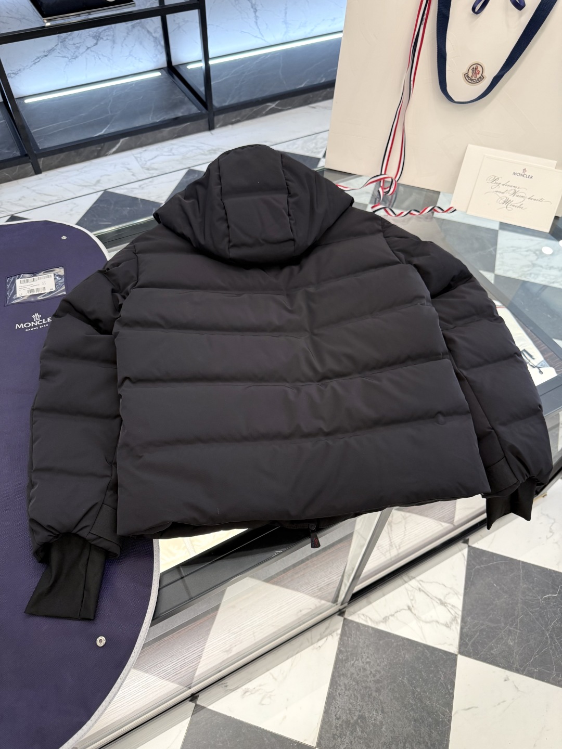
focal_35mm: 24
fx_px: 520
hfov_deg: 56.8
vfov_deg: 71.6
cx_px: 281
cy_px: 374
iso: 200
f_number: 1.78
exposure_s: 1/121
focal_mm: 6.76
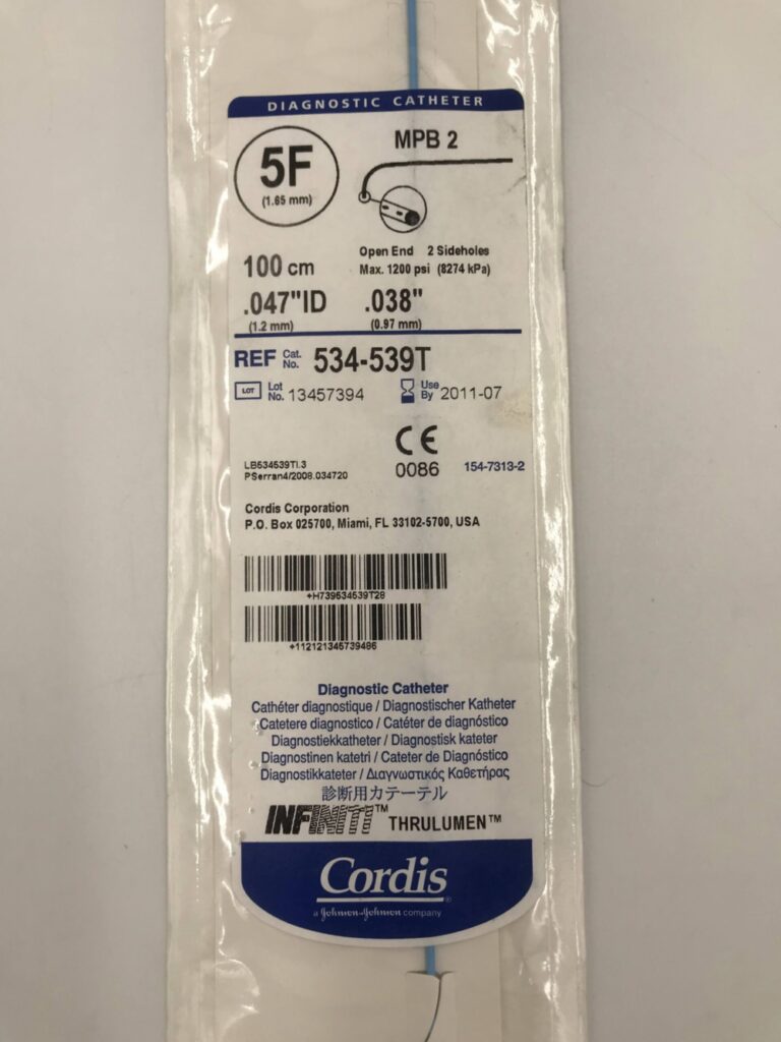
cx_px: 390
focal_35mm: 28
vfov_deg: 63.4
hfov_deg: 49.7
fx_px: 842
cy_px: 521
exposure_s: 1/179
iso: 20
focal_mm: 3.99
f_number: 1.8
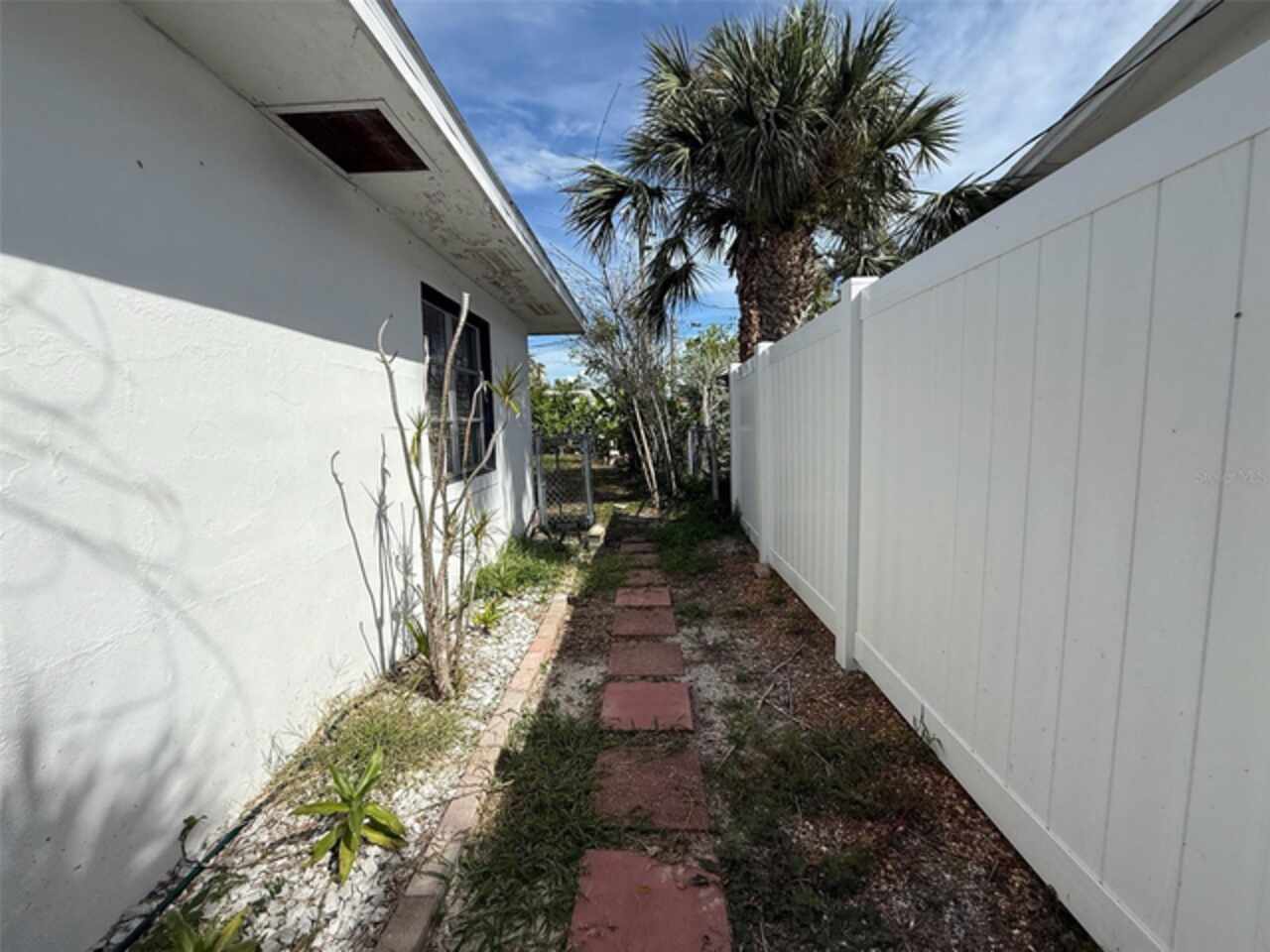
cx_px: 635
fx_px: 514
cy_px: 476
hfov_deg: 102.1
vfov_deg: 85.7
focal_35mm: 14
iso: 50
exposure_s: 1/2611
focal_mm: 2.22
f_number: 2.2
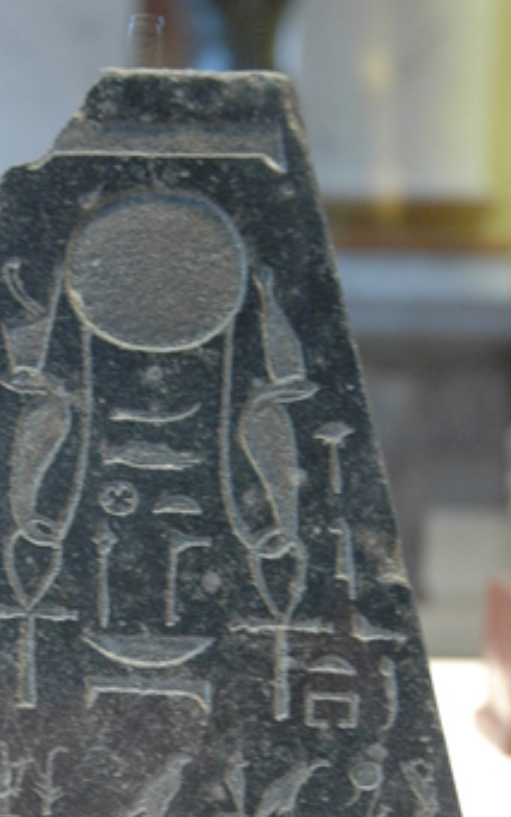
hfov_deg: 15.1
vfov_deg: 23.8
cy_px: 619
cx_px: 101
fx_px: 1917
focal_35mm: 86
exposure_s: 1/20
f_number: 4
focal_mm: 29
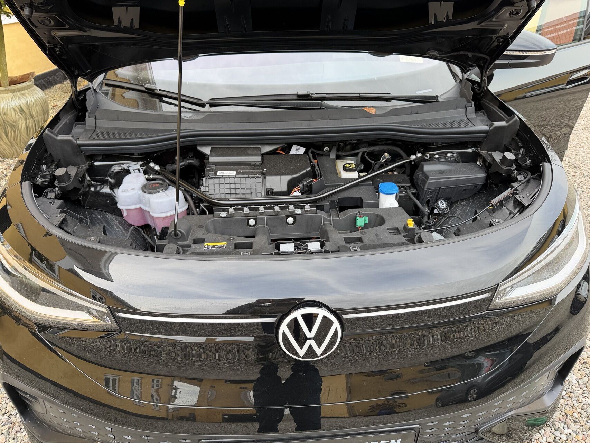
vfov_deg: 56.8
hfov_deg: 71.6
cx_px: 295
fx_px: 409
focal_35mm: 24
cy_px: 222
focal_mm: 6.76
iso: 64
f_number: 1.78
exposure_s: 1/242
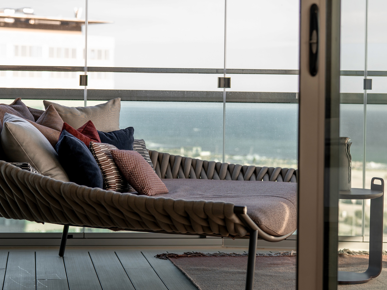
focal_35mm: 81
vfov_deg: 18.2
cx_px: 144
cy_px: 150
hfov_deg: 24.1
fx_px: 906
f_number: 2.5
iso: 80
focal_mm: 50
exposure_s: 1/640
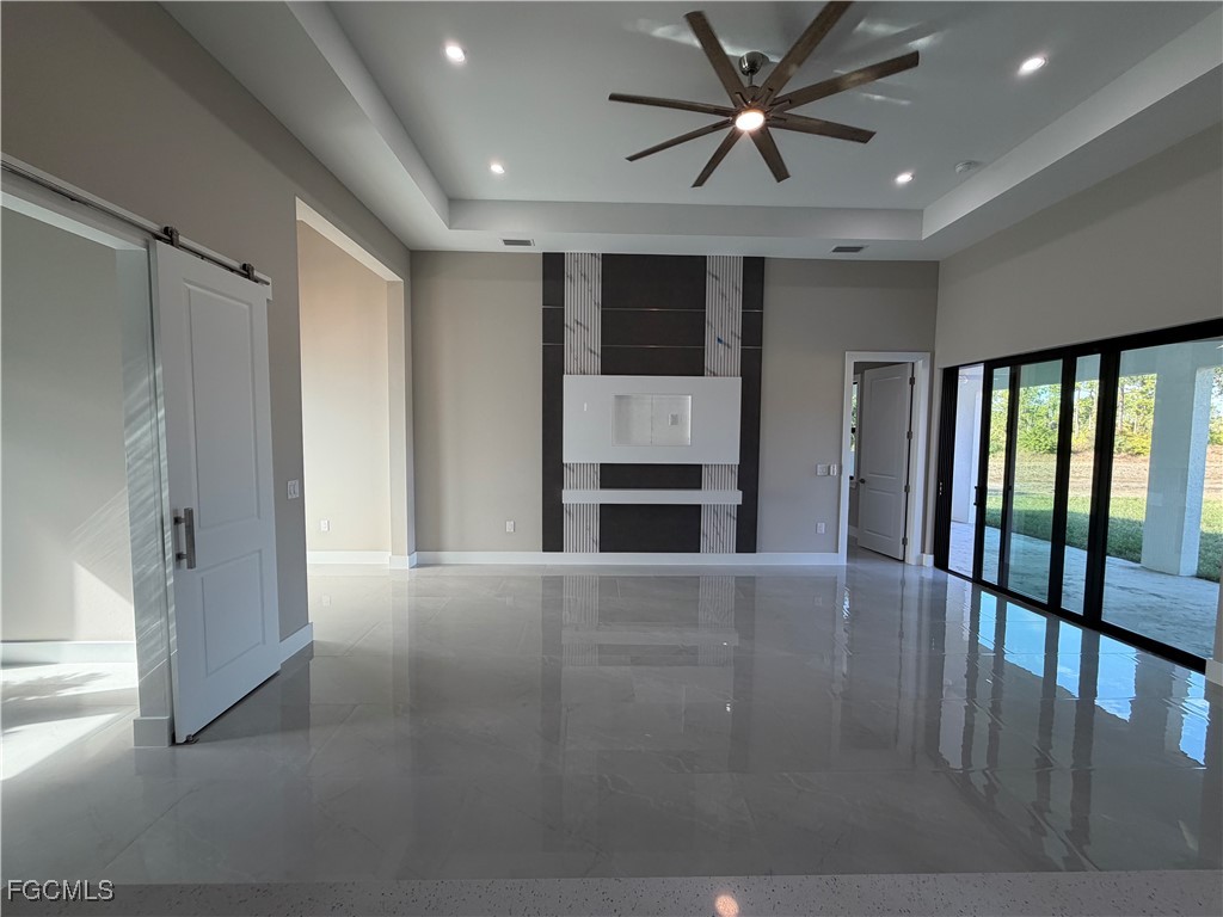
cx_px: 612
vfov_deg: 85.7
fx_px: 495
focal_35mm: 14
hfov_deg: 102.1
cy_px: 458
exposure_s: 1/120
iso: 80
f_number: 2.2
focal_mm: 2.22
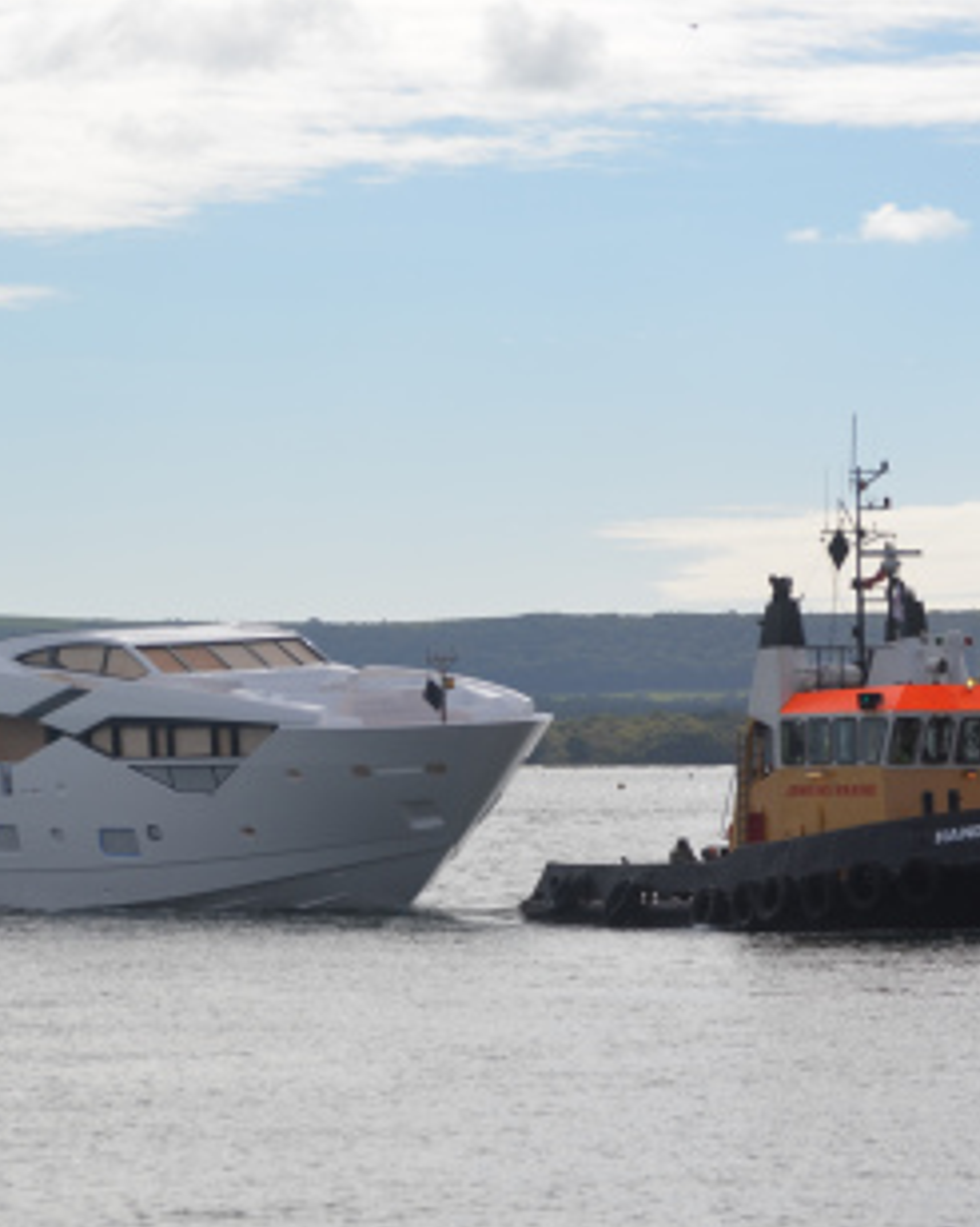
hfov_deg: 8.0
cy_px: 612
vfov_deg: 10.0
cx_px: 275
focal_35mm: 193
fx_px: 7004
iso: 140
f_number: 8
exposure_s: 1/1000
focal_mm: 90
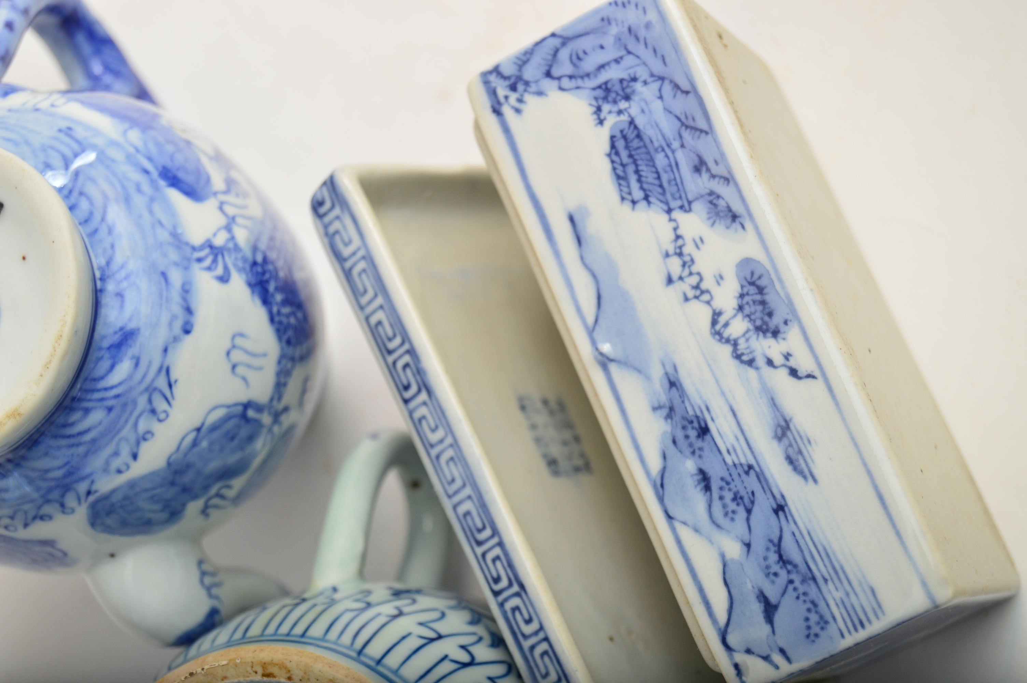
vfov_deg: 16.5
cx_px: 514
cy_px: 342
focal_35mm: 82
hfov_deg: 24.6
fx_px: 2351
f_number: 5.6
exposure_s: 1/200
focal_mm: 55
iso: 200
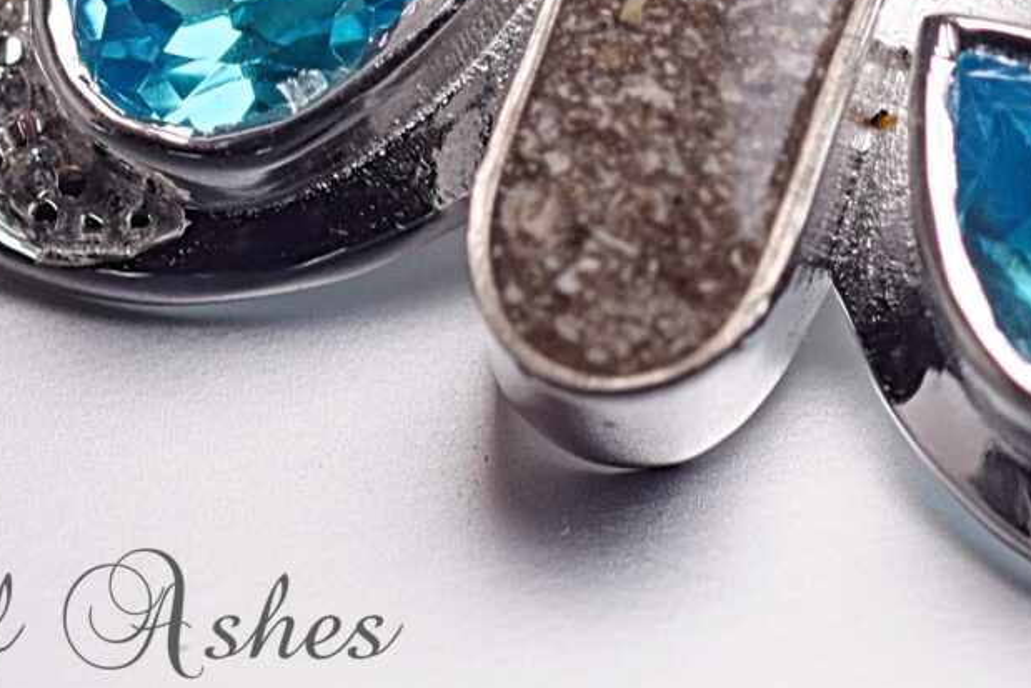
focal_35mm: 651
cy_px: -122
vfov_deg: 2.1
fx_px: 18649
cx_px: 854
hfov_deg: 3.2
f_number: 5.6
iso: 200
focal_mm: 105
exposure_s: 1/500
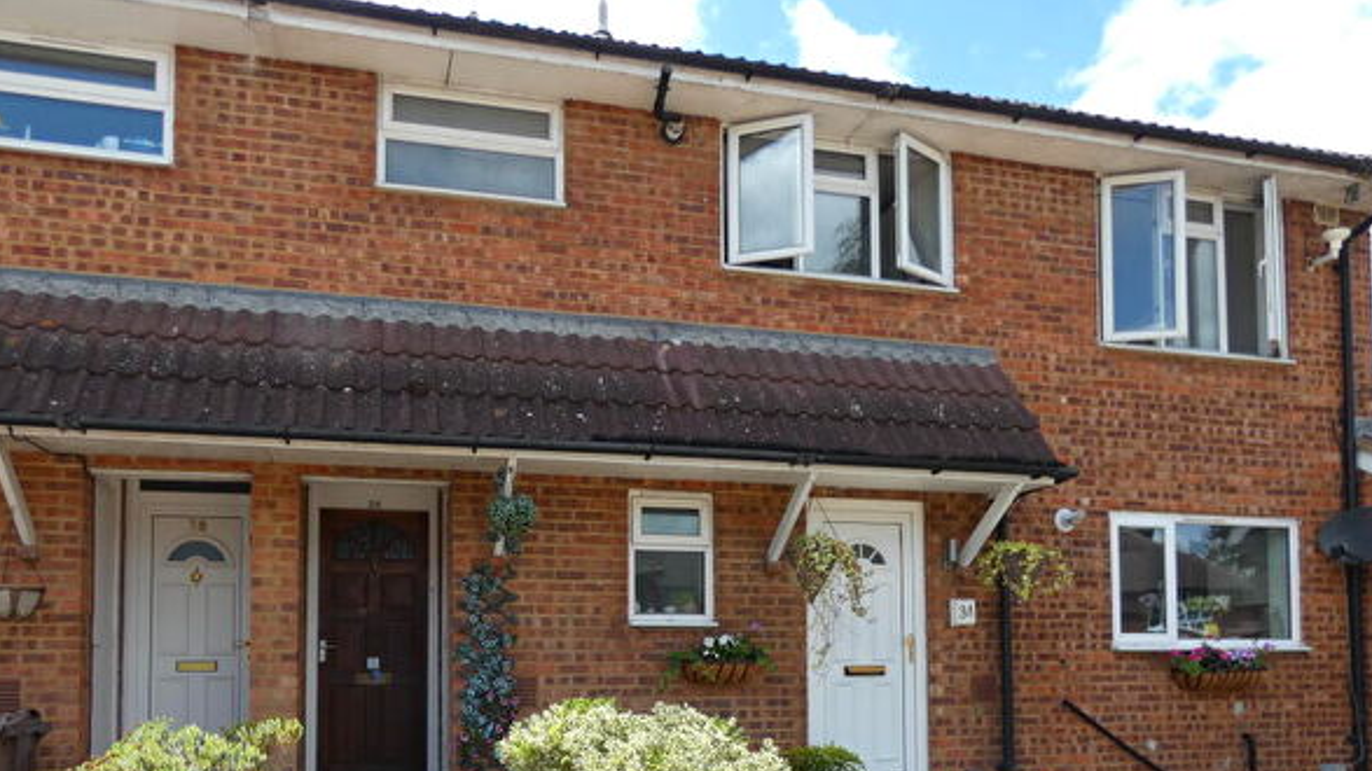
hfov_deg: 71.5
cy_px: 611
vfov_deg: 42.5
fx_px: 946
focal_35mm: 26
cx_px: 587
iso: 80
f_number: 2.8
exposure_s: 1/500
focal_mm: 3.6
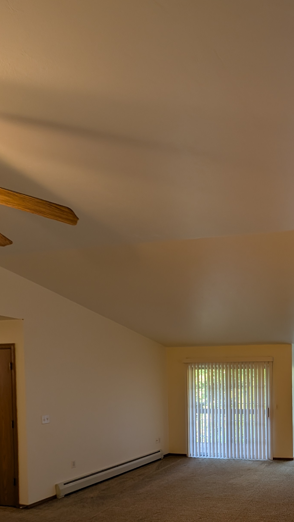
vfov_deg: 75.3
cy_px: 391
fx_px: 305
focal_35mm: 22
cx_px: 287
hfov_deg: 44.6
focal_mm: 2.23
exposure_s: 1/40
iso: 50
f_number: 1.95
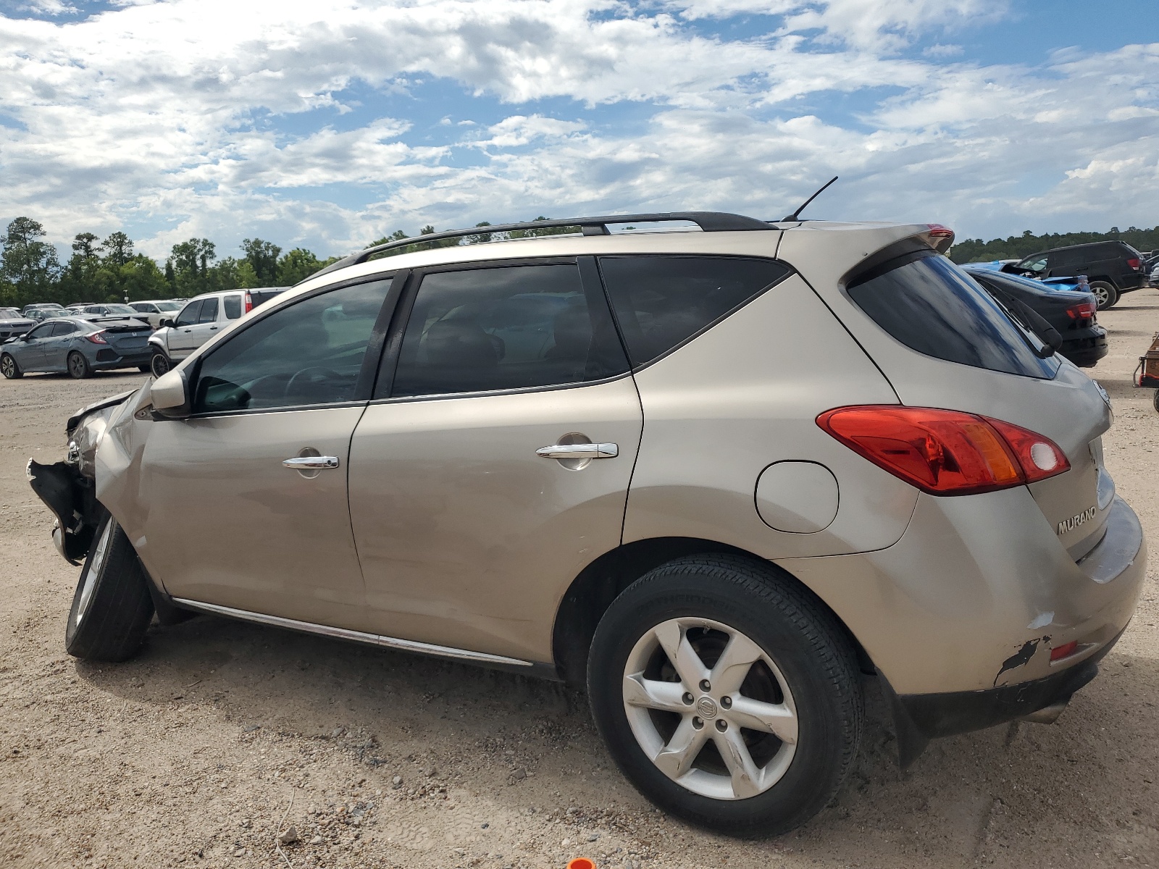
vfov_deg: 53.1
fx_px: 871
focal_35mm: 26
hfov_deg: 67.3
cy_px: 434
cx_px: 580
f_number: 1.5
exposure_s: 1/5000
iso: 50
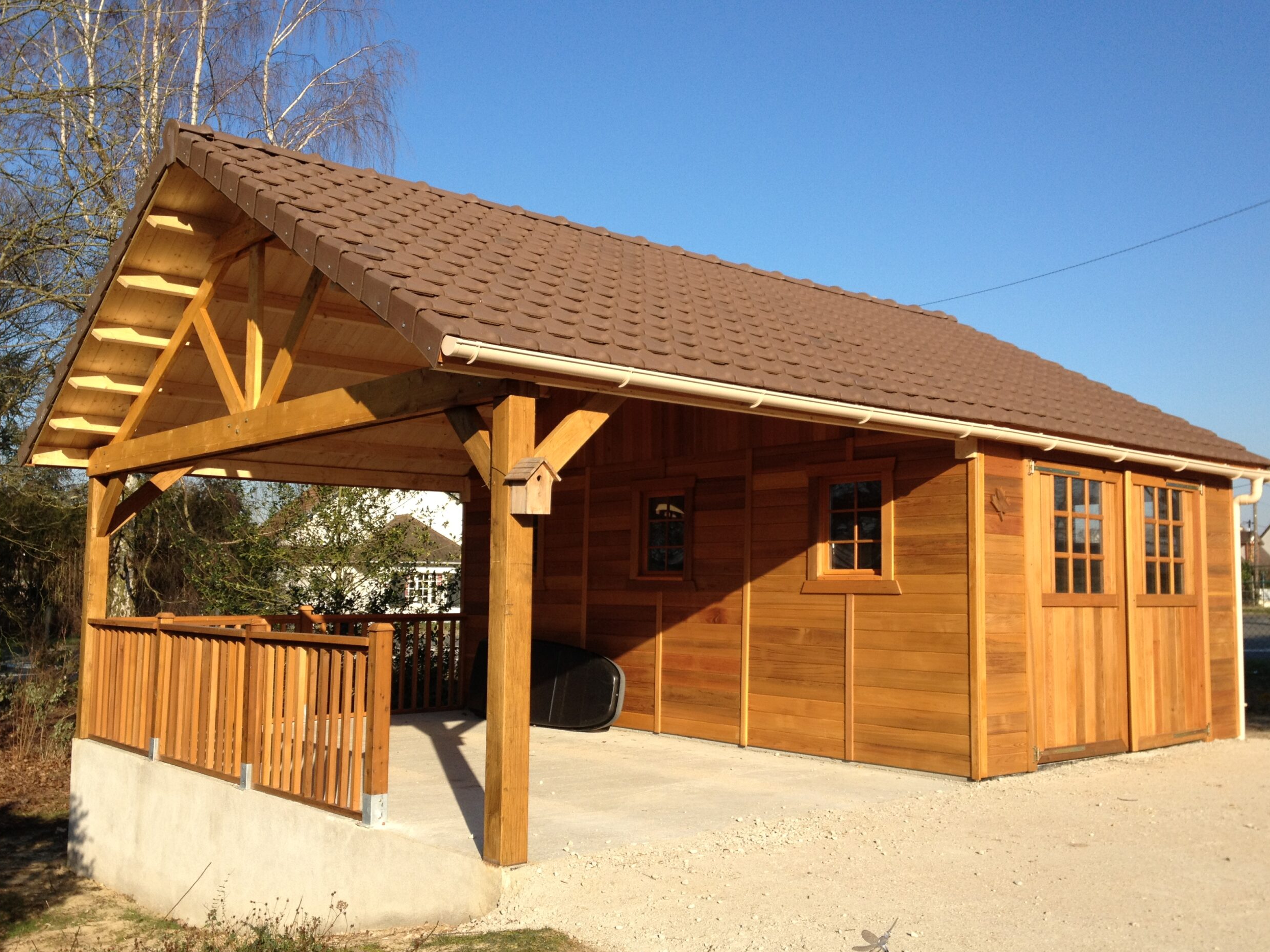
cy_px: 489
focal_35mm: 36
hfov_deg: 51.4
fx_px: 1321
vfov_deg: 39.7
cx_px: 638
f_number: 2.4
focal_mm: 4.28
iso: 64
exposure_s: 1/1215
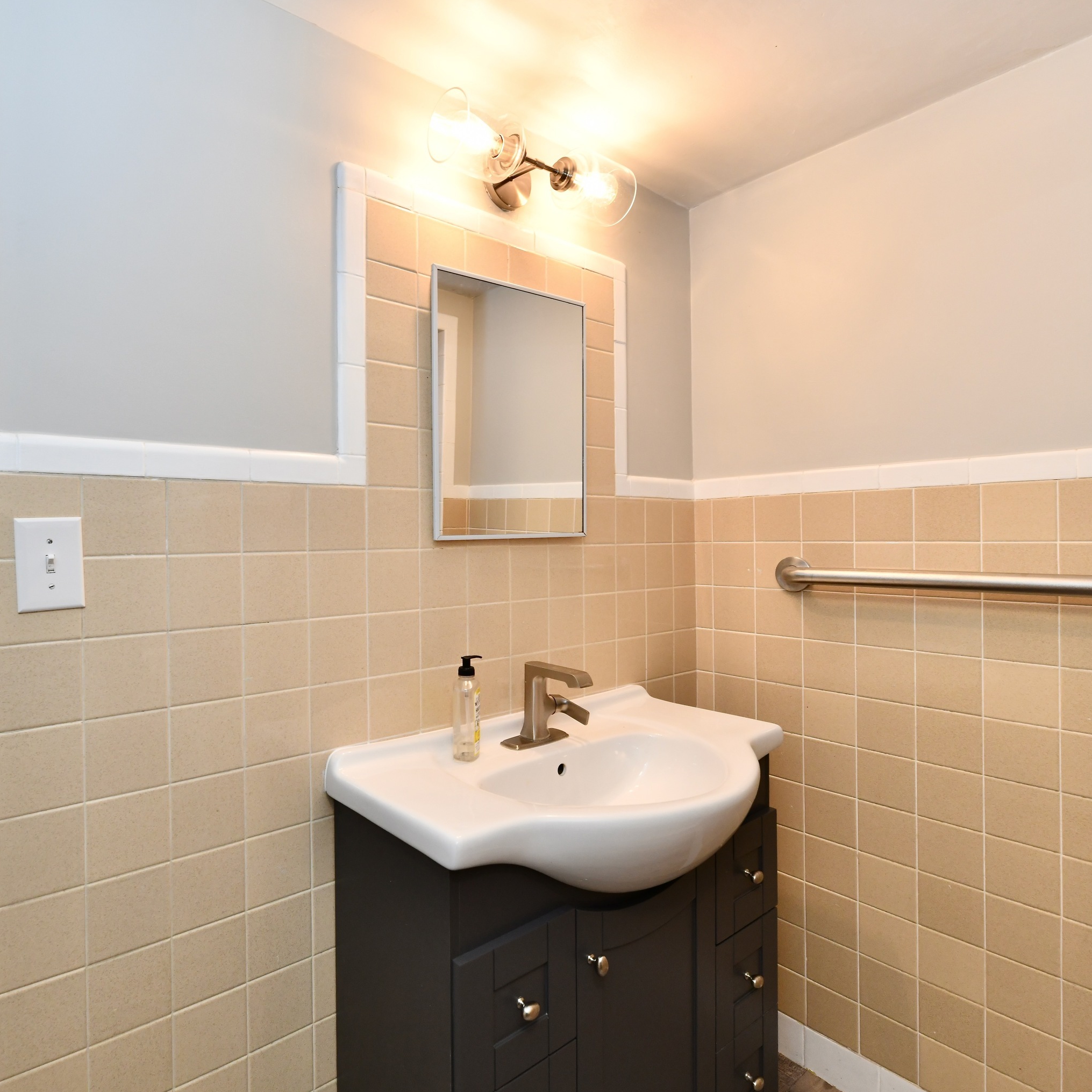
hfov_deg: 79.9
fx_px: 642
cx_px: 446
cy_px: 549
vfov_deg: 80.7
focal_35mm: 18
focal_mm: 14
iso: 640
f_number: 6.3
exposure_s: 1/100
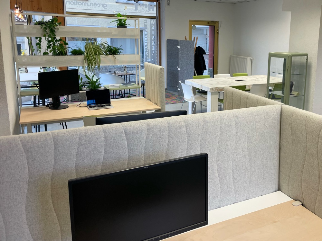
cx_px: 161
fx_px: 242
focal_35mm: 26
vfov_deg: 53.1
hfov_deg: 67.3
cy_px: 120
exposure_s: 1/100
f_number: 1.6
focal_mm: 4.2
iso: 50
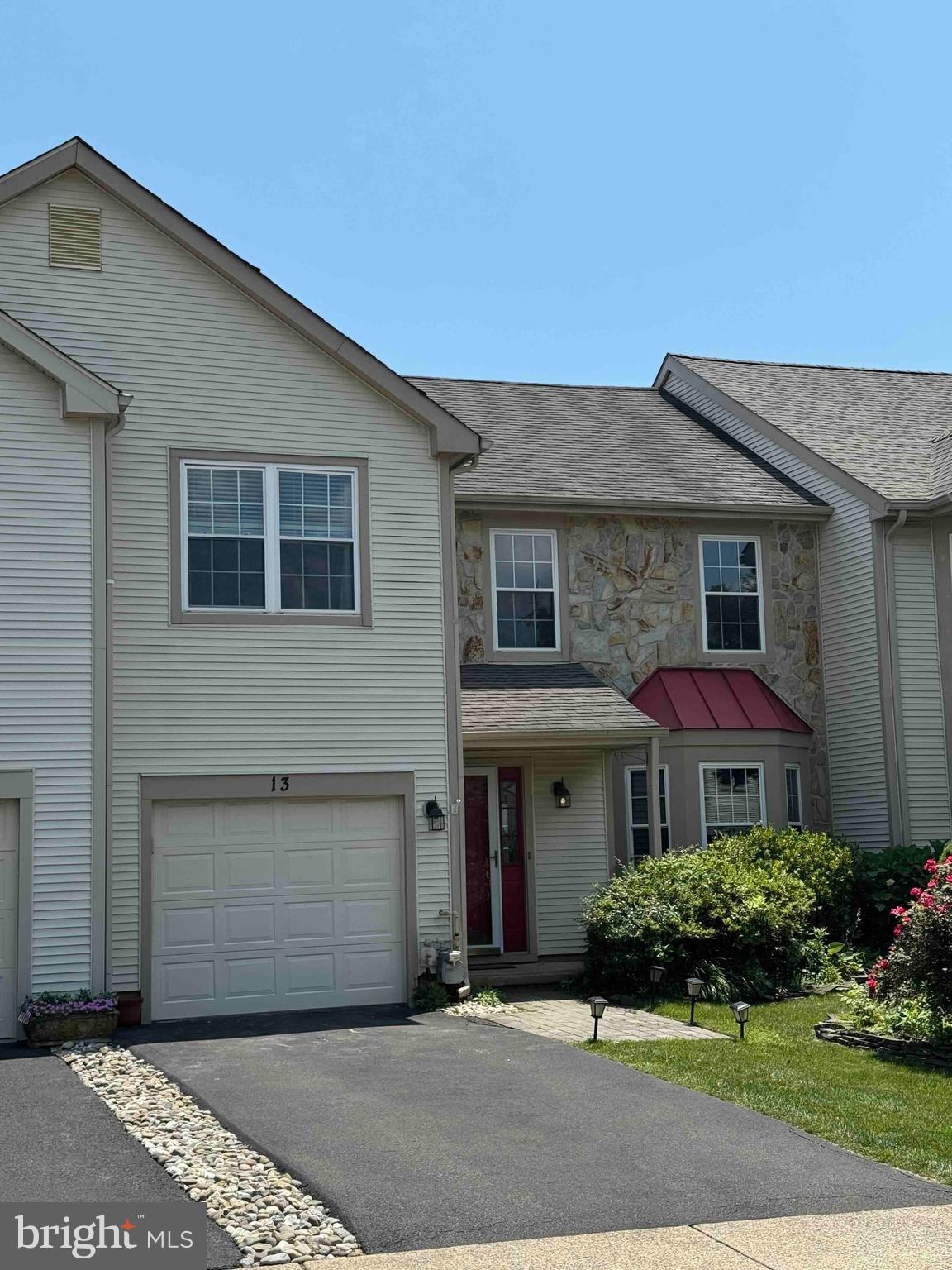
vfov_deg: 39.7
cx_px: 476
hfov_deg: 30.3
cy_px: 635
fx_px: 1760
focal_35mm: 48
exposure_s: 1/4975
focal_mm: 6.76
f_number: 1.78
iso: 64
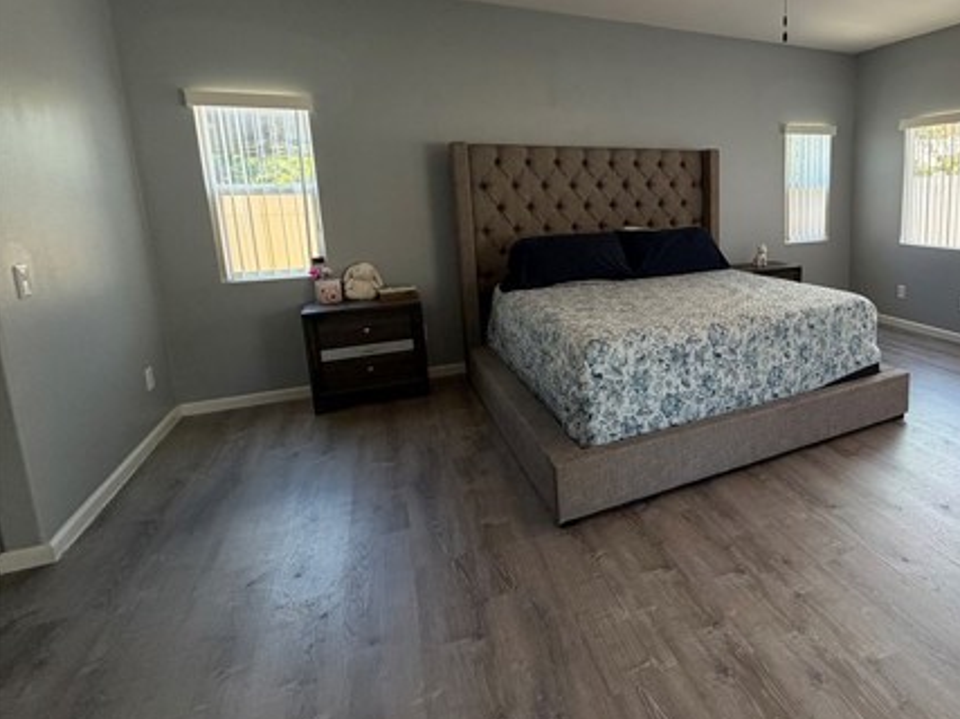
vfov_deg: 62.8
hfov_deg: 73.7
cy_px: 283
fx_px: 582
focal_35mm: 21
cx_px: 715
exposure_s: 1/120
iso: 160
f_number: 2.2
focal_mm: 2.22
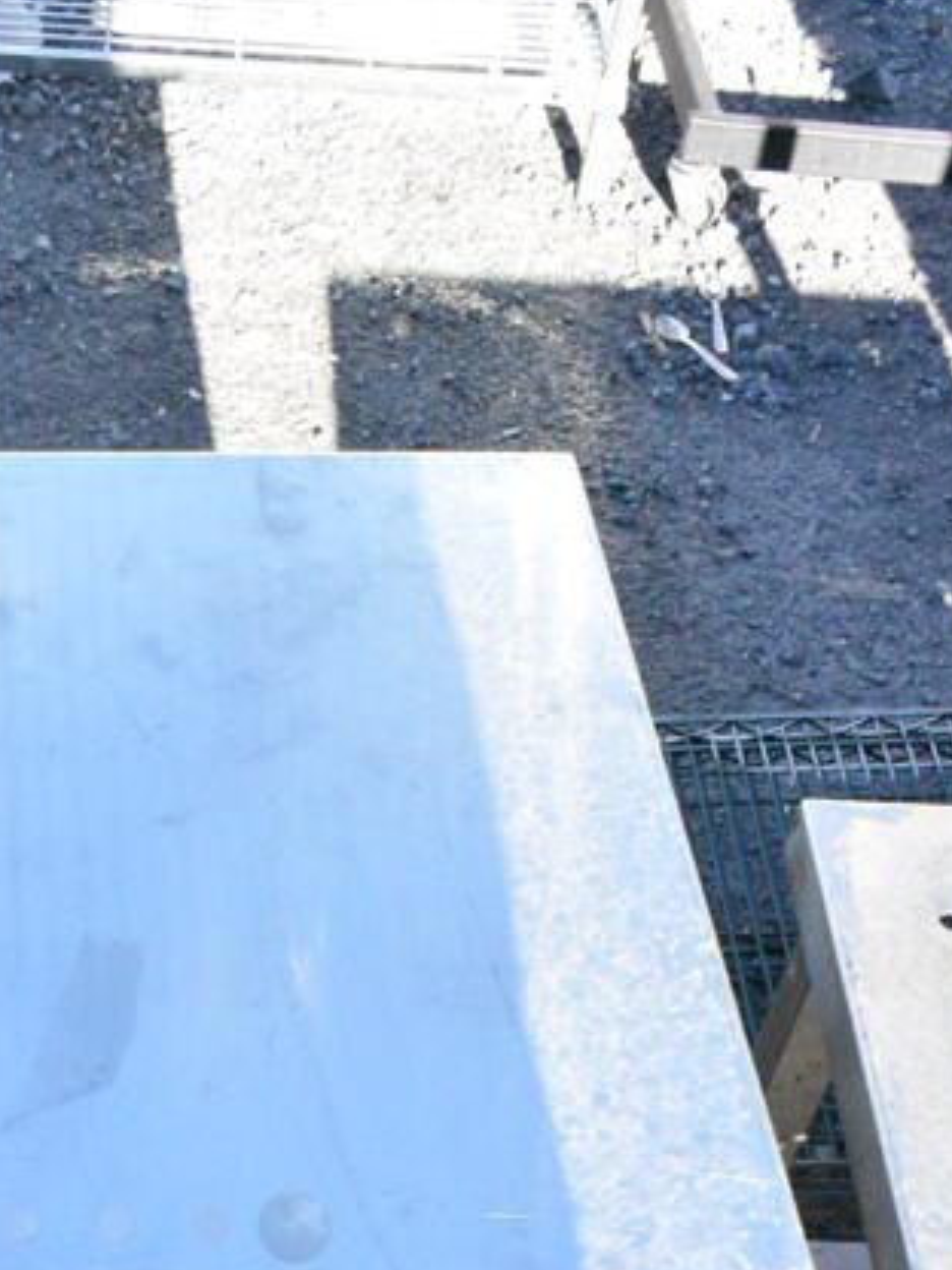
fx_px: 2090
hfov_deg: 25.0
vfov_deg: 30.6
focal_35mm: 57
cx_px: 116
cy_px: 1351
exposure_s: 1/800
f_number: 14
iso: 6400
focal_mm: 18
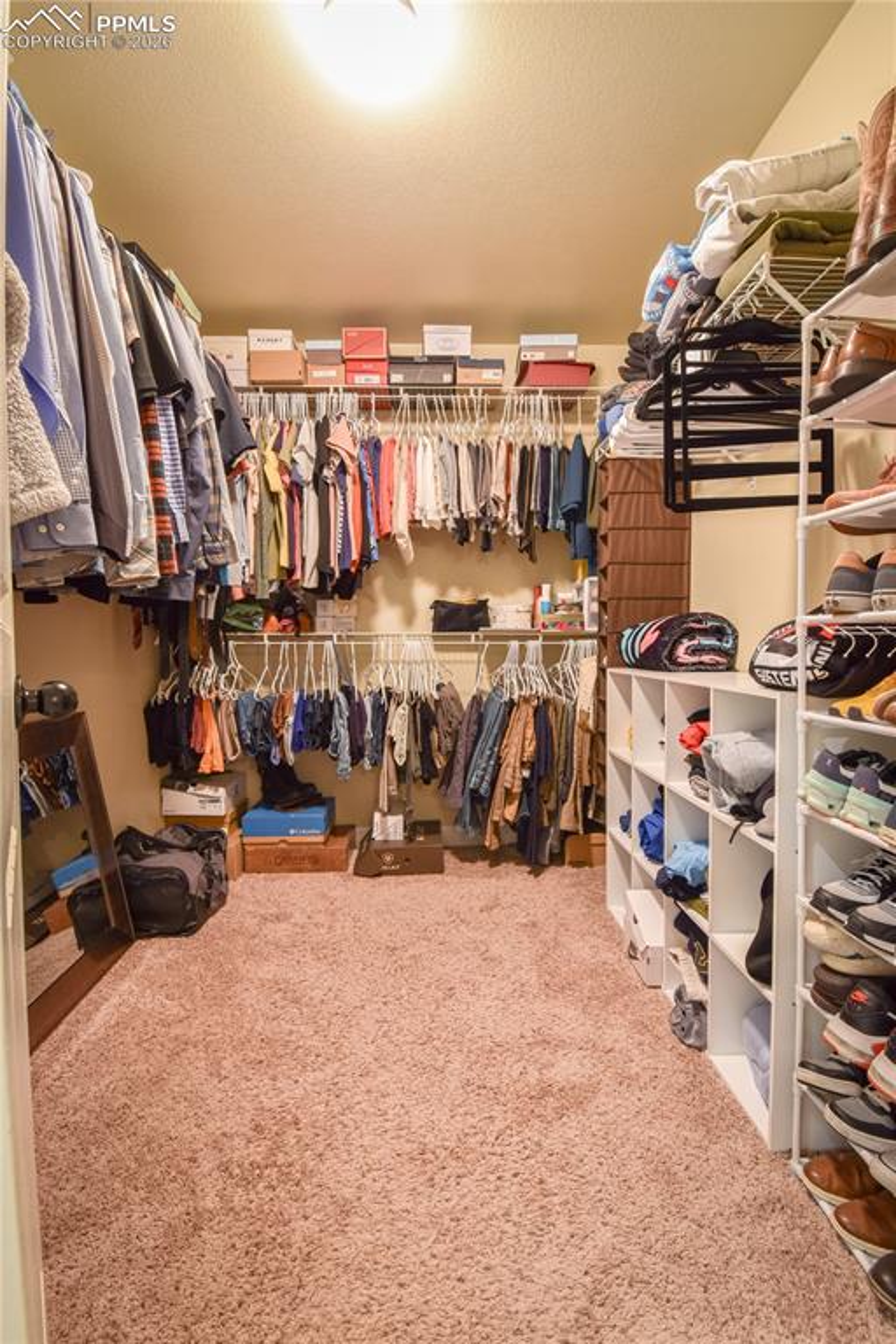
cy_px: 672
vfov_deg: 92.4
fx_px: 644
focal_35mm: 17
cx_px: 448
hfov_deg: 69.7
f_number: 8
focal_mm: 11.5
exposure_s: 1
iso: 320
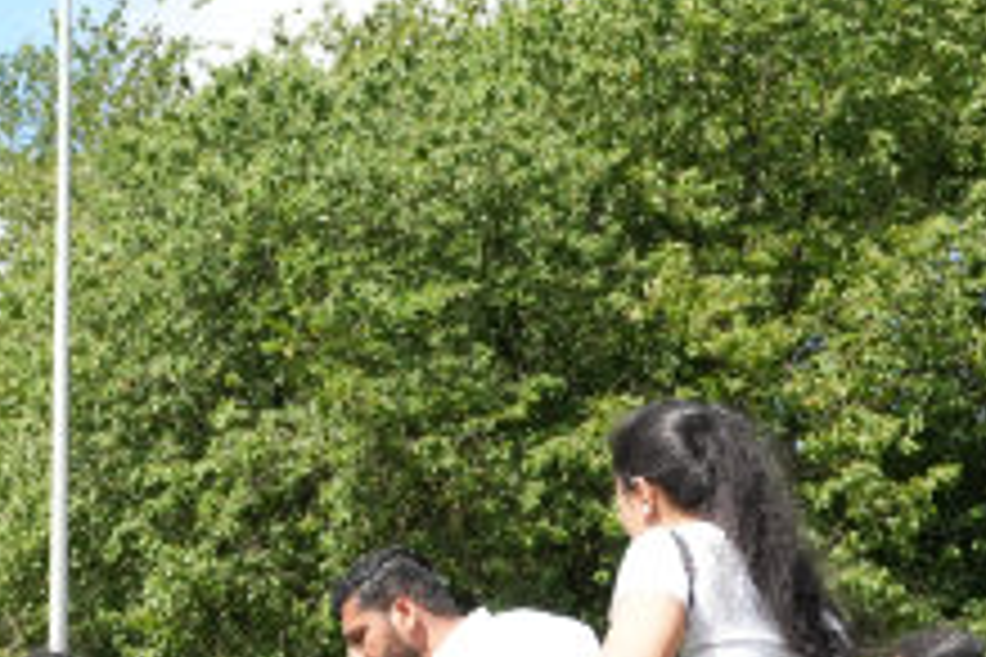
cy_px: 857
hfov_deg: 17.4
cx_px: -185
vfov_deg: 11.9
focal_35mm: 112
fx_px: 3067
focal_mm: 24
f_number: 2.8
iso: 400
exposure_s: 1/3200
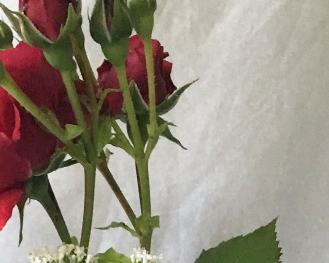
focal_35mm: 132
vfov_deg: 10.1
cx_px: 8
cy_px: 646
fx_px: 1285
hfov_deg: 14.4
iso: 50
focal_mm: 4.15
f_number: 2.2
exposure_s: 1/33
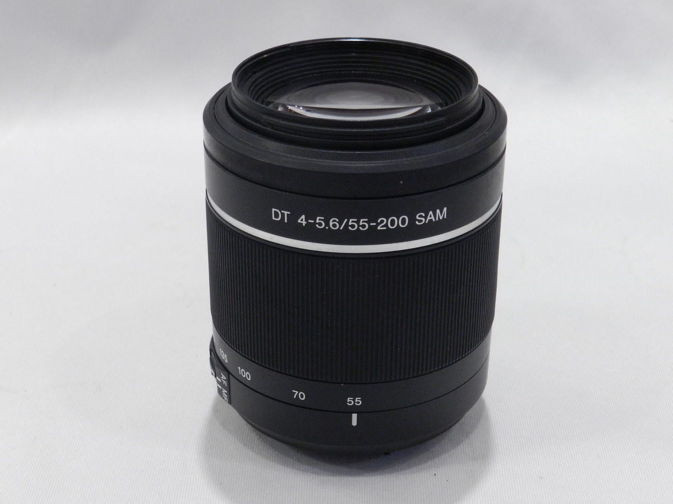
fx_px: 1167
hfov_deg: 32.2
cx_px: 336
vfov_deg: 24.4
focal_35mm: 60
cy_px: 252
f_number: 4.6
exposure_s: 1/60
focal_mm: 10.7
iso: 800
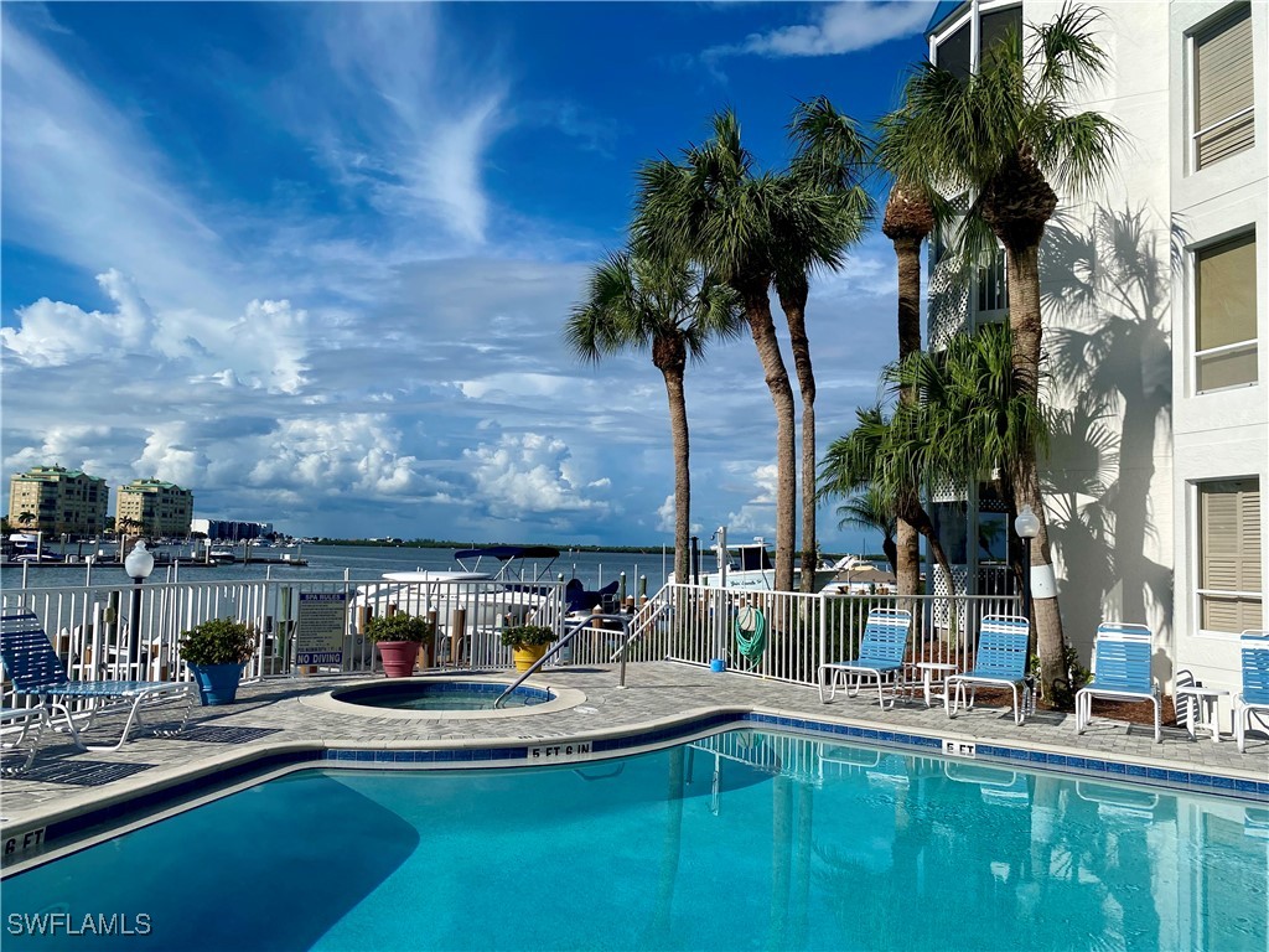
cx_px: 634
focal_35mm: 26
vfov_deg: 53.1
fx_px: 953
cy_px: 476
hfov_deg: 67.3
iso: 32
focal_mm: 4.25
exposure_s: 1/9615
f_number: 1.8
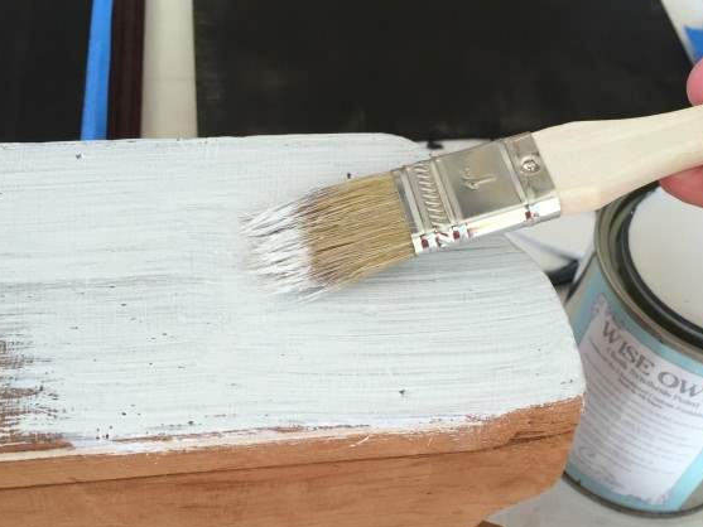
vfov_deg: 35.8
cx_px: 338
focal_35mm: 40
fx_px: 813
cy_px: 333
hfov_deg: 46.8
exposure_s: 1/120
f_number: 2.2
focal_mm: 4.15
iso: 50
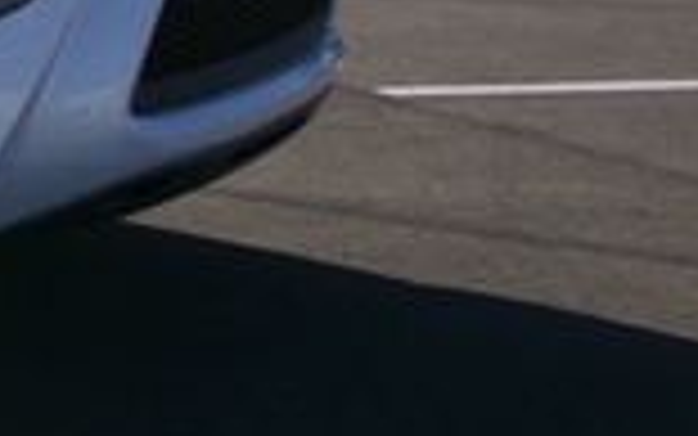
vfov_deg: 12.2
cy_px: -85
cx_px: -630
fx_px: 1998
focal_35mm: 105
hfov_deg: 16.1
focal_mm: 4.3
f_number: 3.7
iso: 100
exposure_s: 1/800
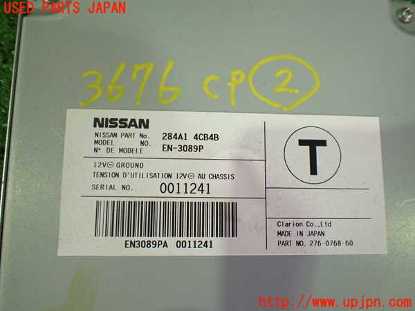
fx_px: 360
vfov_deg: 46.8
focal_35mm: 30
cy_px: 156
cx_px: 208
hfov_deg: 60.0
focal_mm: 5.4
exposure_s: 1/100
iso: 800
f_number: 2.3
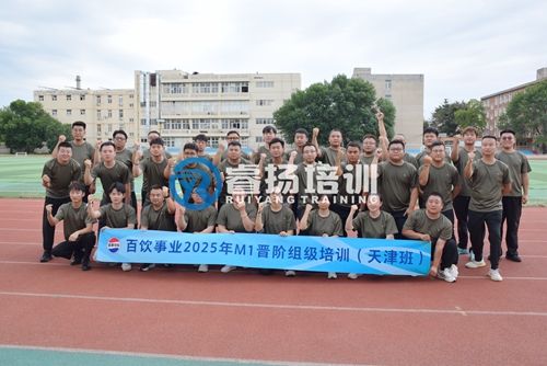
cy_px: 183
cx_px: 274
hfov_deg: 61.9
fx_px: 456
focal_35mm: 30
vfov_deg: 43.7
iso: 280
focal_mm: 20
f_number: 8
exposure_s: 1/250
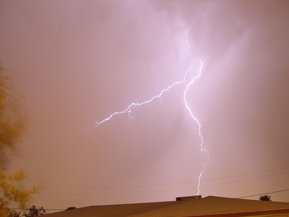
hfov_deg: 49.0
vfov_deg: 37.7
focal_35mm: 38
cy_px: 108
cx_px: 144
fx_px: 317
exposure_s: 8
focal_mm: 8
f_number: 2.8
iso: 100
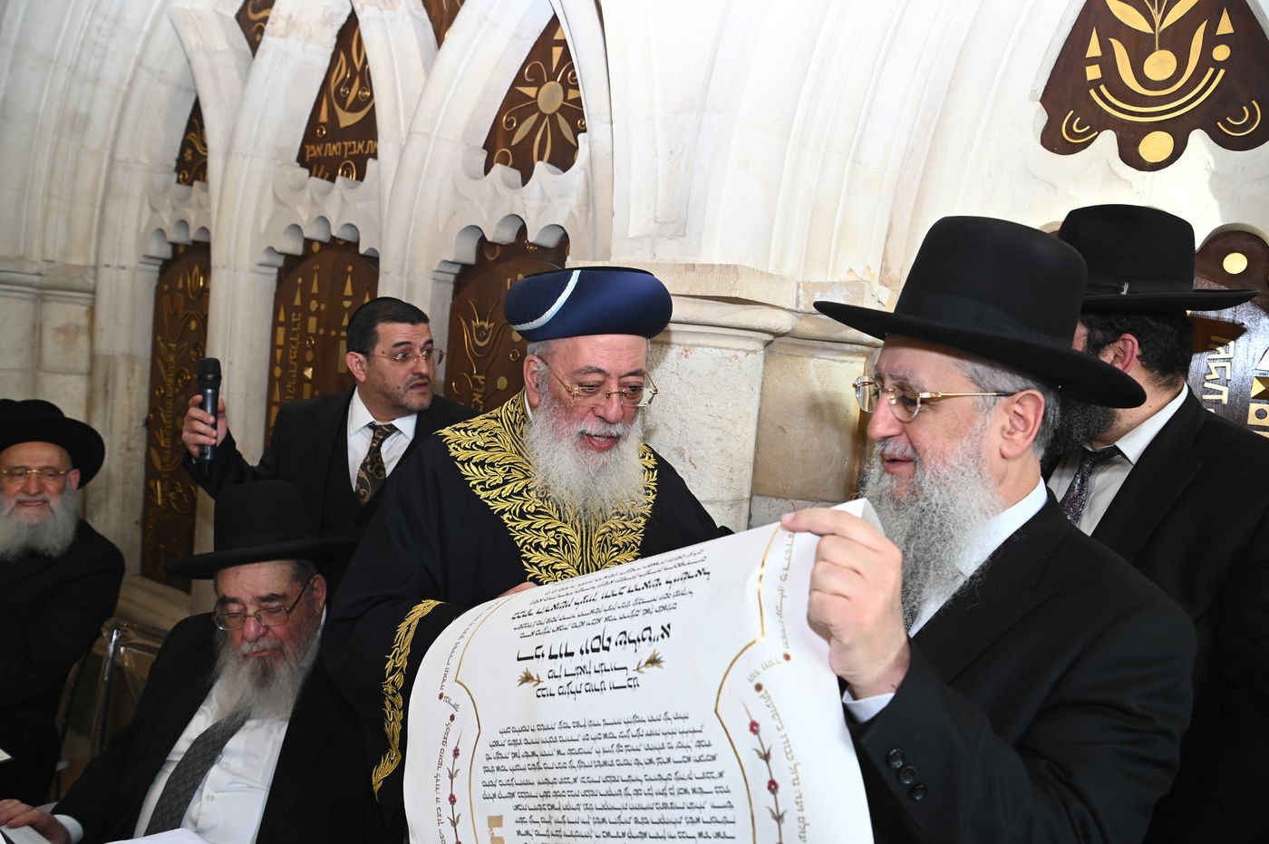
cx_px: 634
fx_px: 986
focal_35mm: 28
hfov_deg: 65.5
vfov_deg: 46.3
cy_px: 422
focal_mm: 28
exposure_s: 1/160
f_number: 5.6
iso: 640
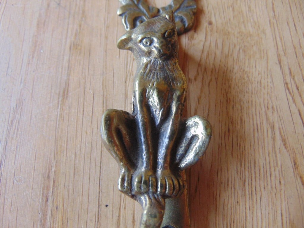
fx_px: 220
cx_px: 152
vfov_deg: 54.9
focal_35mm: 25
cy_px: 114
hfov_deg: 69.4
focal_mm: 4.5
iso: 100
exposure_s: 1/30
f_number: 3
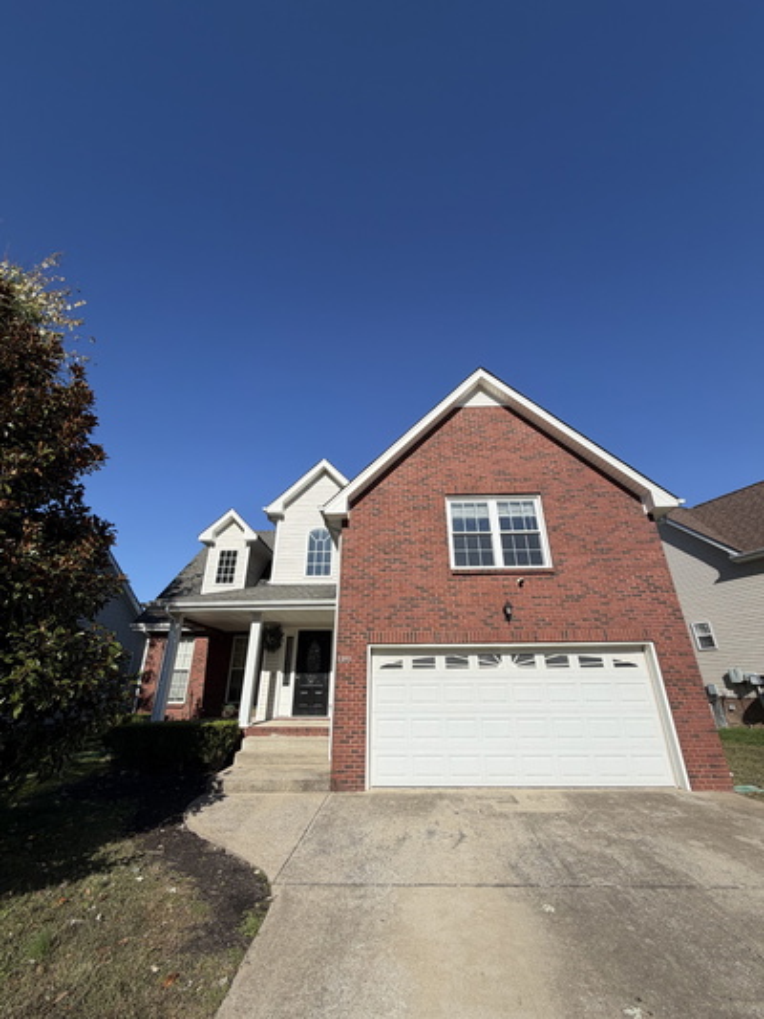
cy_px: 510
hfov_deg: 85.7
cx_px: 382
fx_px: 412
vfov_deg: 102.1
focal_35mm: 14
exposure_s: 1/1017
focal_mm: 2.22
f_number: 2.2
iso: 20
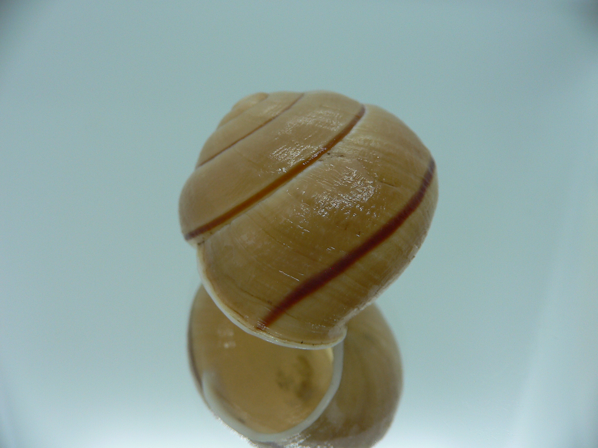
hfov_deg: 52.6
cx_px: 299
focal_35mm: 35
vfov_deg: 40.7
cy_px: 224
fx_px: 605
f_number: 2.8
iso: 80
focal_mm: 4.6
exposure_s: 1/60
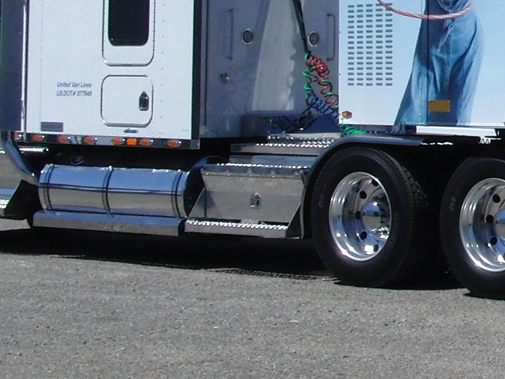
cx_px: 805
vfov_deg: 9.8
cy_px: -29
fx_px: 2188
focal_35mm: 150
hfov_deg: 12.4
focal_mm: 6.42
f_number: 8.5
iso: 100
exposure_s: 1/400
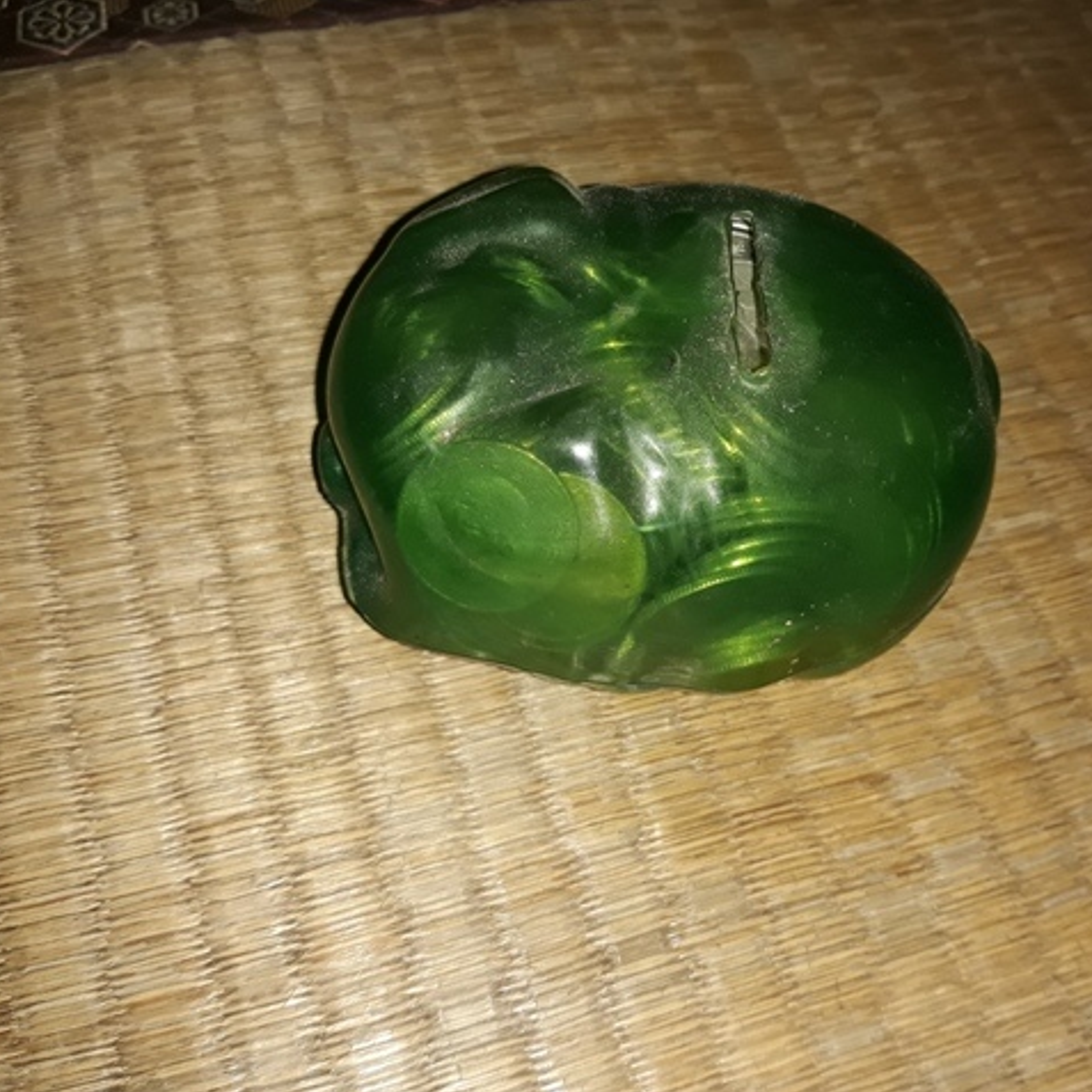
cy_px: 547
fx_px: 1142
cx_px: 630
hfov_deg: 50.9
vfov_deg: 51.1
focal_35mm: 32
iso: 64
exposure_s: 1/120
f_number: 1.7
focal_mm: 3.71
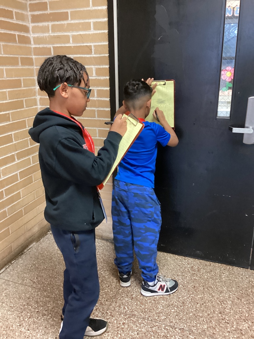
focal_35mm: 31
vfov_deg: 58.4
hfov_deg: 45.4
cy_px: 170
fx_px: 303
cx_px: 127
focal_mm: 3.3
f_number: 2.4
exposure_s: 1/25
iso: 400
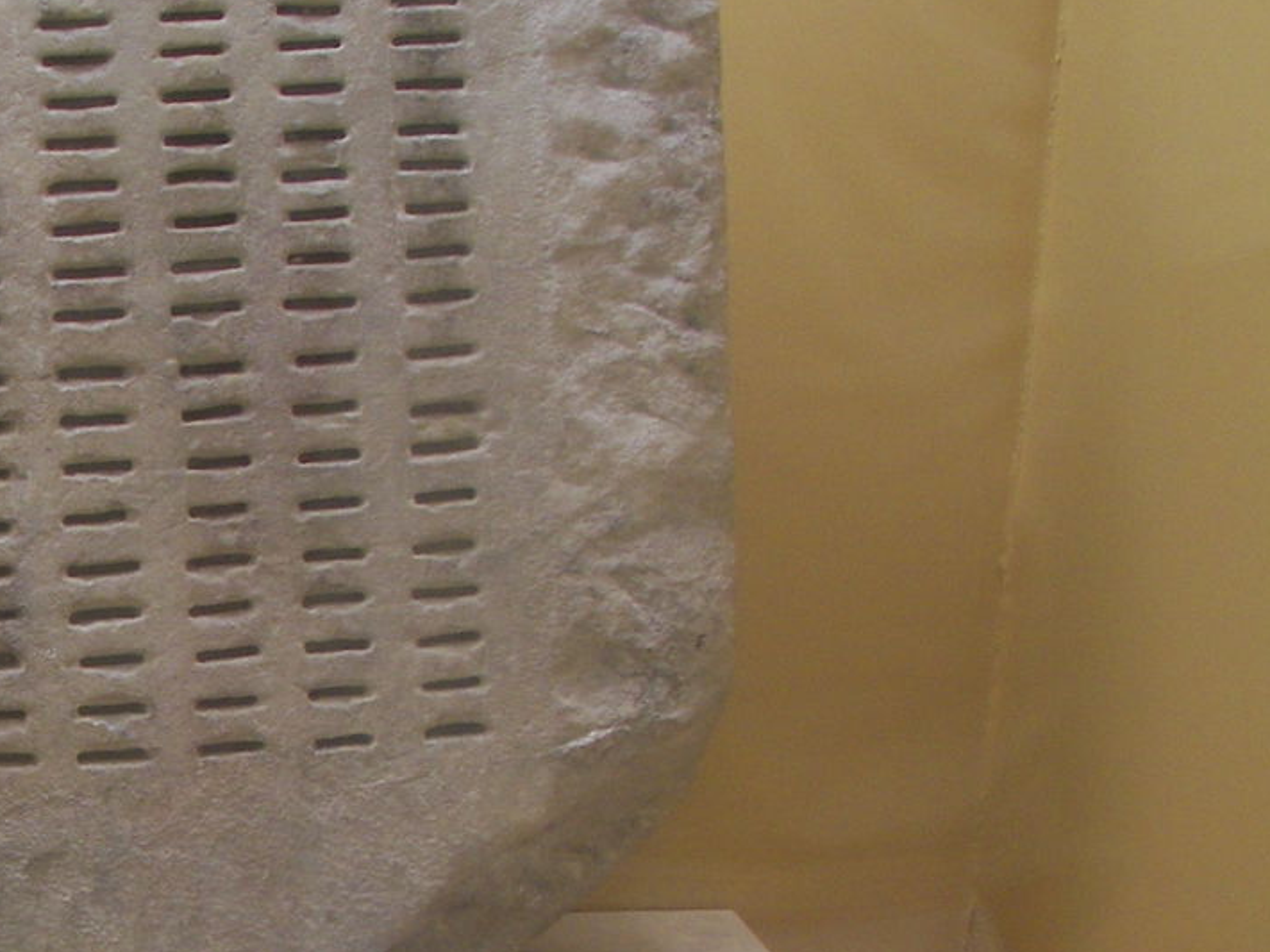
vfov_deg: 17.9
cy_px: 891
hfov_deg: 22.7
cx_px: -123
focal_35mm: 81
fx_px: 2971
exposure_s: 1/40
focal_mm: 6
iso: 50
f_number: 2.8
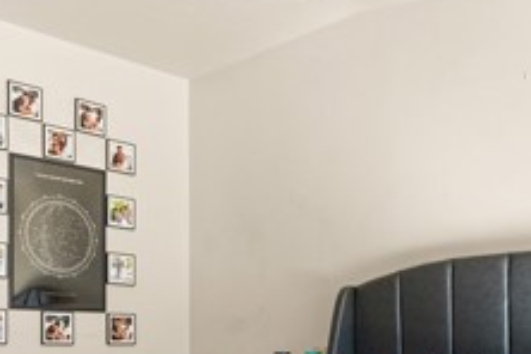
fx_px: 723
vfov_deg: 26.0
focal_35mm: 49
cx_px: 347
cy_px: 360
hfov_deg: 39.9
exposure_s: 1/10
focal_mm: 17
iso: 400
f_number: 8
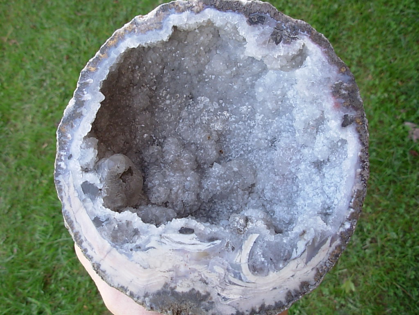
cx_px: 210
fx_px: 460
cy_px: 158
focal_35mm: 38
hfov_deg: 49.0
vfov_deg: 37.7
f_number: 2.9
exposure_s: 1/62.2
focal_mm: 6.3
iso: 50
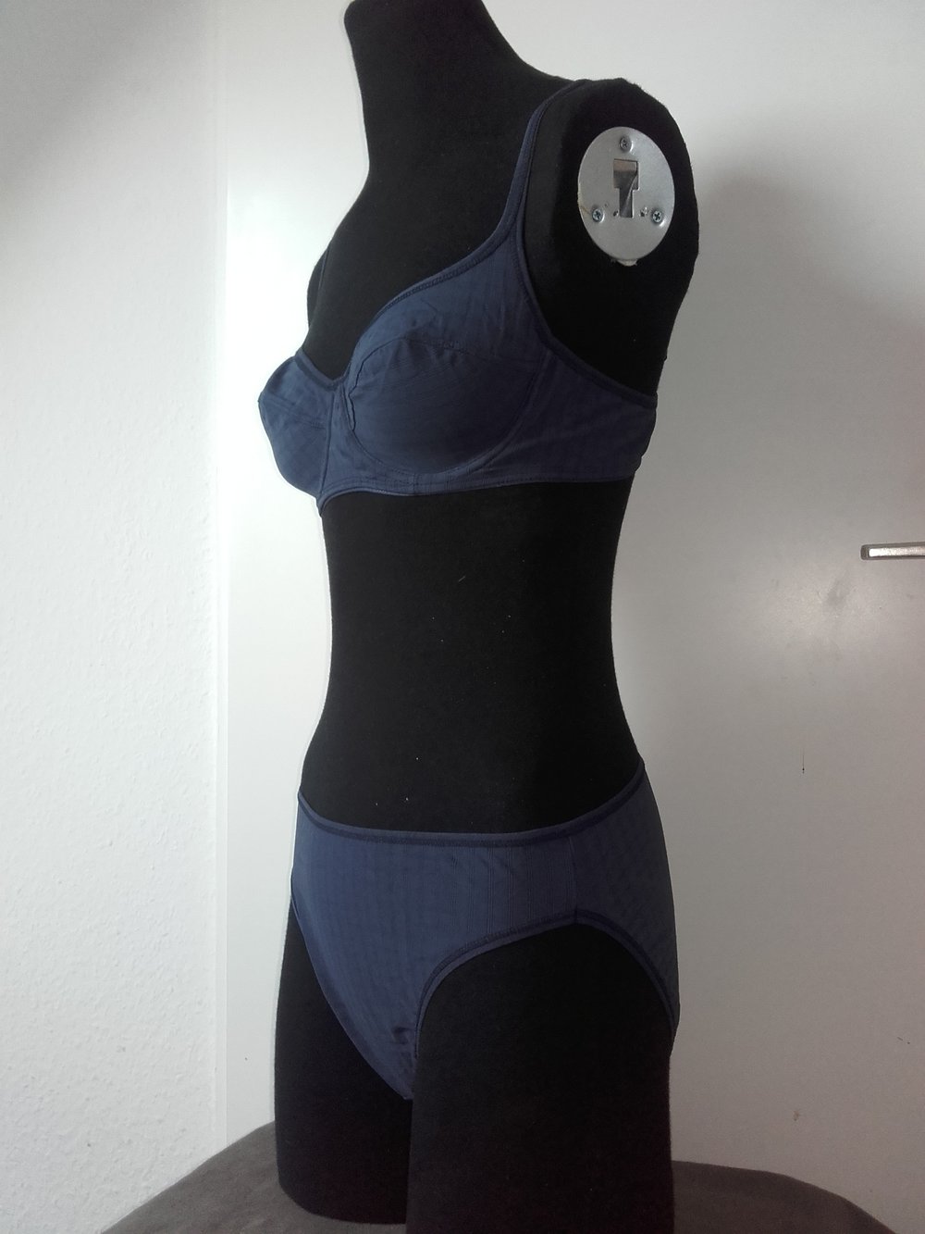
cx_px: 462
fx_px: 1104
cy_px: 617
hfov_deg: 45.4
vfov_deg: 58.3
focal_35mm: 31
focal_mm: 3.31
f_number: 2.2
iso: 80
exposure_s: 1/33
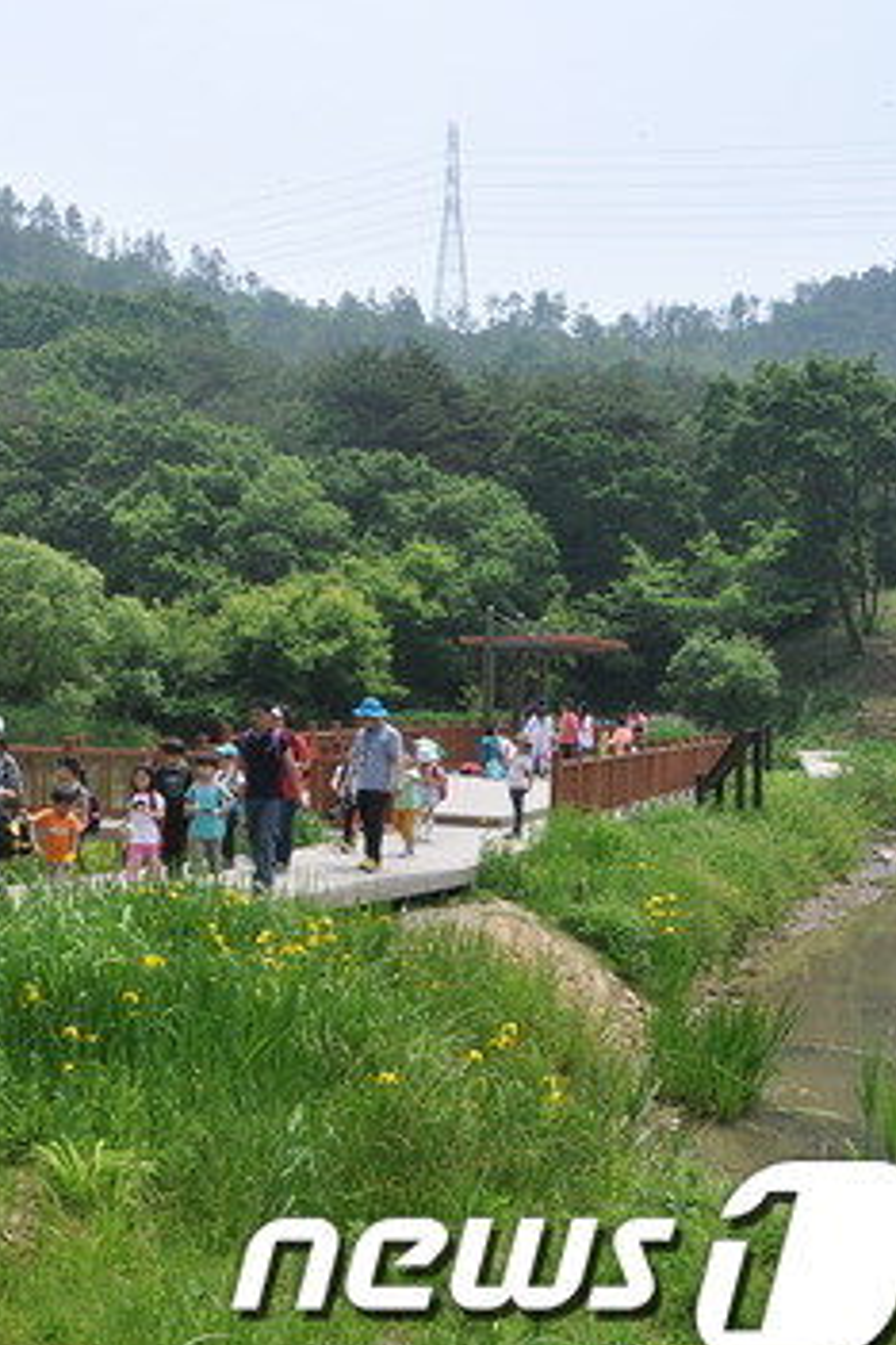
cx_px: -107
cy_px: 701
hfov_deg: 28.2
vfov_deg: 45.4
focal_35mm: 43
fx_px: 1605
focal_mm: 18
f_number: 9
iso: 200
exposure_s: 1/320
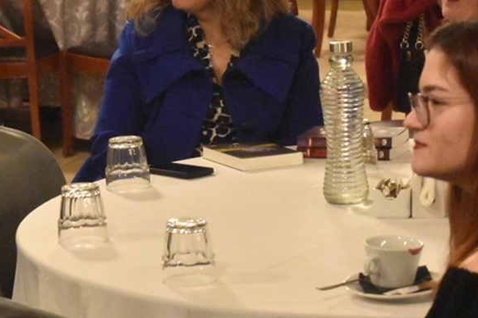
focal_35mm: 170
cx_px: 252
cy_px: 144
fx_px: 2257
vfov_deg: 8.1
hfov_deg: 12.1
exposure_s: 1/125
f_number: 5.6
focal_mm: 55
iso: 10000
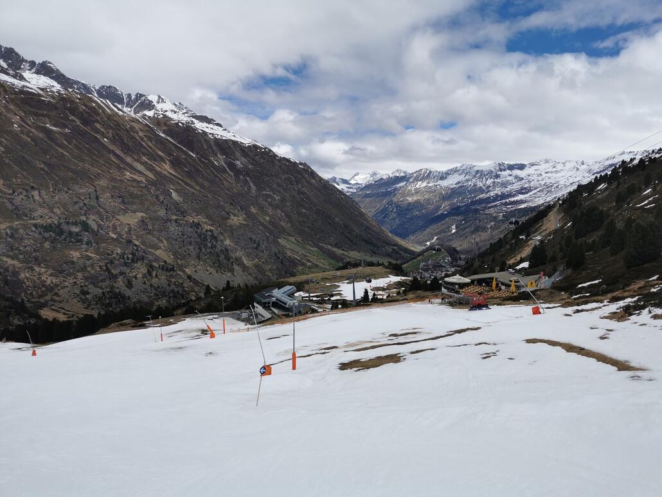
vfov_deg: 51.4
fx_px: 516
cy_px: 248
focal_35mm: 27
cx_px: 331
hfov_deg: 65.3
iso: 50
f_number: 1.8
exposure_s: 1/6667
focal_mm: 5.58
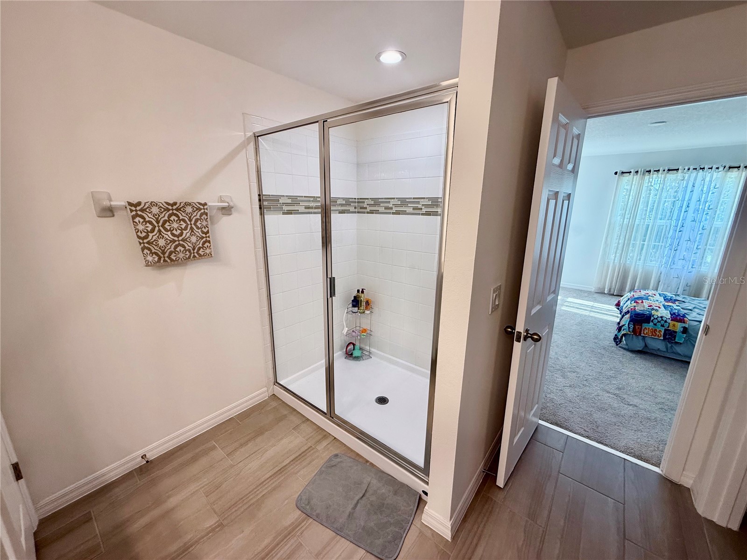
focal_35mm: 14
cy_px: 280
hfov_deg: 102.1
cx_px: 374
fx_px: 302
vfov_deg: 85.7
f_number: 2.2
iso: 100
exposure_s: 1/120
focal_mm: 2.22
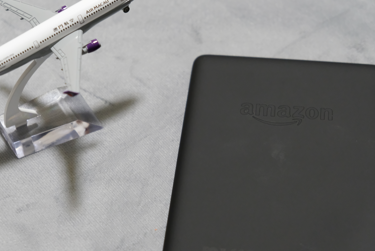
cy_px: 132
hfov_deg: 22.4
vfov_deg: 15.0
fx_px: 948
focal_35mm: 91
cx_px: 178
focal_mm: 52.7
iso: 3200
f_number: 4
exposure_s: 1/12
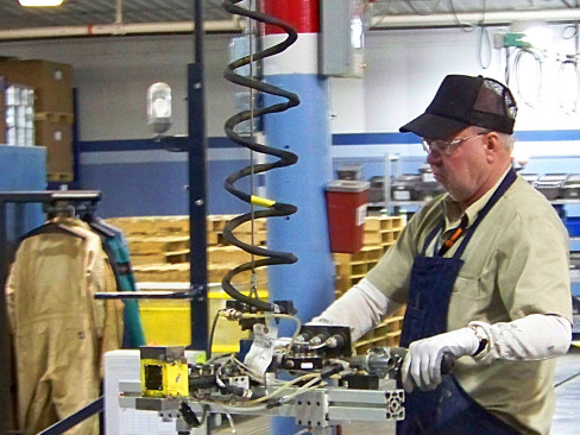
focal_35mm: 130
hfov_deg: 15.2
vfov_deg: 11.4
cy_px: 297
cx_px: 329
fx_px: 2178
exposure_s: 1/30
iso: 400
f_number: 3.2
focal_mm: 10.5
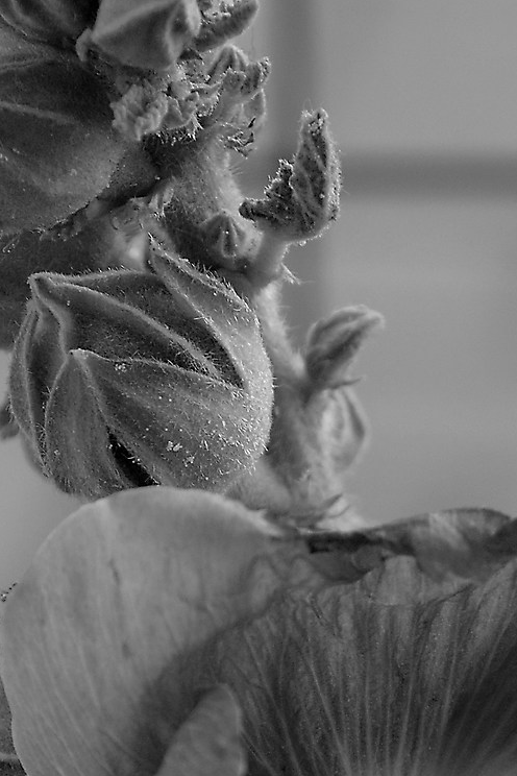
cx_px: 374
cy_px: 641
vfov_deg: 6.5
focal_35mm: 319
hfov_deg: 4.3
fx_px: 6871
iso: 560
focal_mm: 66
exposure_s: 1/125
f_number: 5.3
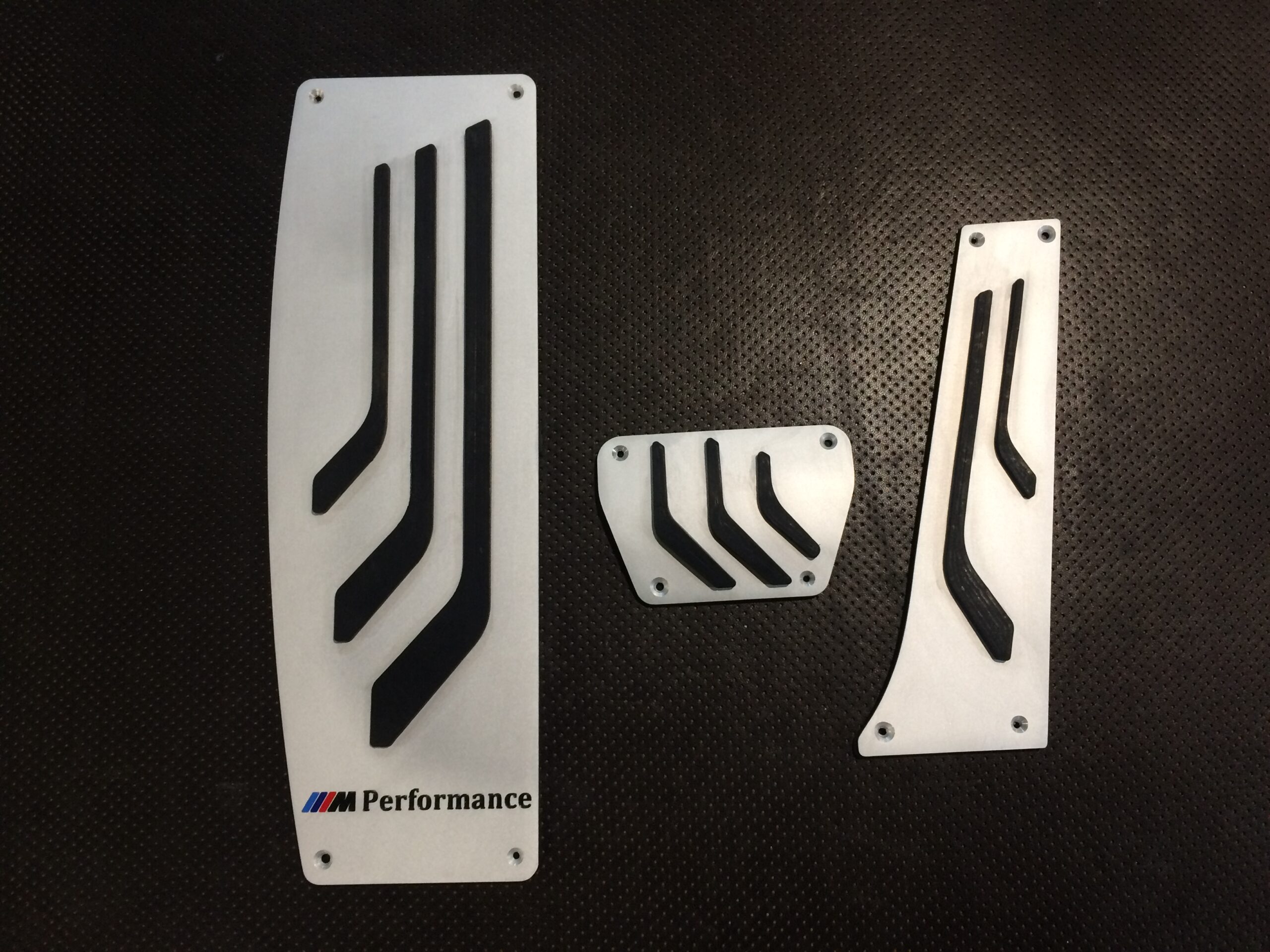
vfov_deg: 48.2
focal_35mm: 29
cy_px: 476
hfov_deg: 61.7
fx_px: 1064
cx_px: 635
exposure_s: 1/33
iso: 160
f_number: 2.2
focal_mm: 4.15
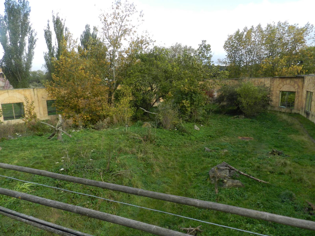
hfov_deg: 73.9
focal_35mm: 23
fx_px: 209
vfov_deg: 58.9
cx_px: 158
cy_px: 118
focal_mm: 4
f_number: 3.4
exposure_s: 1/400
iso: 160
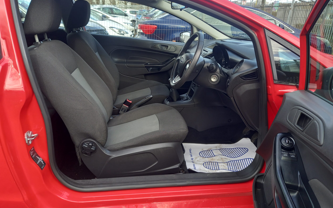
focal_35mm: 27
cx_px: 164
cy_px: 88
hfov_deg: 68.4
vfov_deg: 45.9
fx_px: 245
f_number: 2
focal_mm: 4.6
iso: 40
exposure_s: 1/60
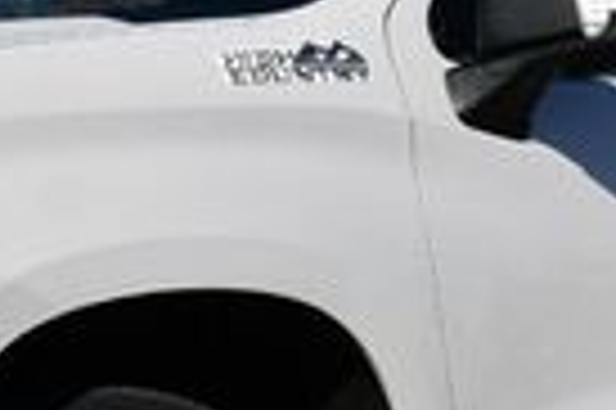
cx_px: 337
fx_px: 3521
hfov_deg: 10.0
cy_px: 122
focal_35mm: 206
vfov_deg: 6.6
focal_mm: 22
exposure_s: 1/400
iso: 100
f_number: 10
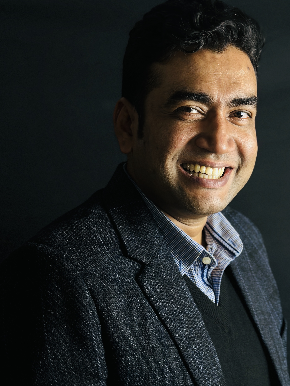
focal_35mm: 62
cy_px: 211
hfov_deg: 23.6
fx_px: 693
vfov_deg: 31.2
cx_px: 185
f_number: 1.78
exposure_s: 1/101
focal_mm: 6.86
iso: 200
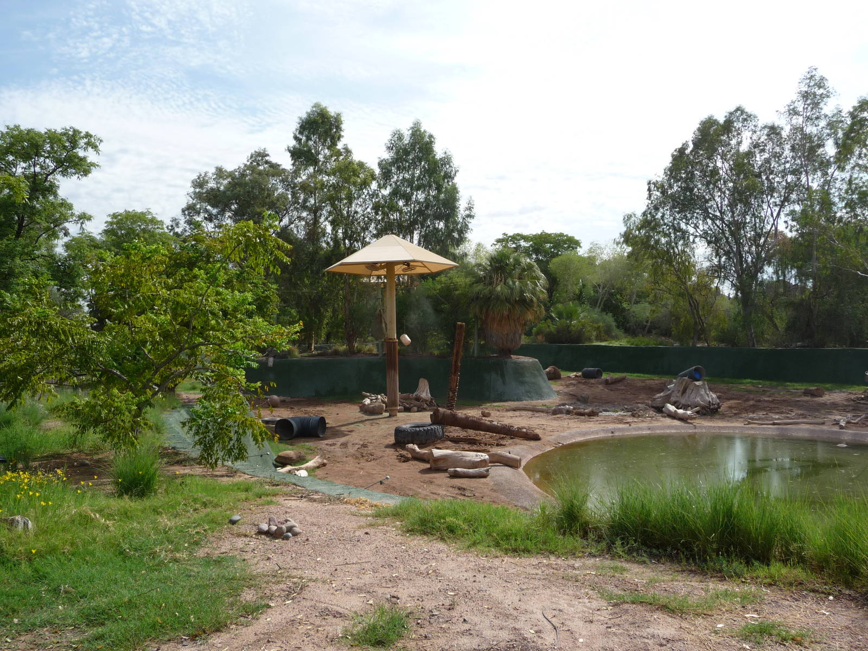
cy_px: 326
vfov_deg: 44.2
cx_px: 434
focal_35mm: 32
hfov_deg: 56.8
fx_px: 802
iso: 100
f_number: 3.5
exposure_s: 1/1000
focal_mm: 5.3
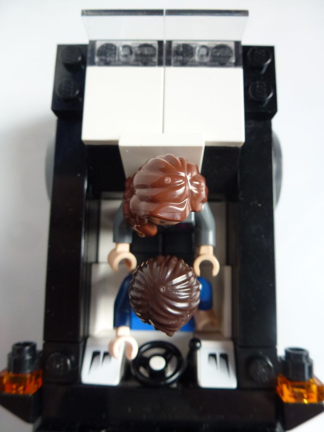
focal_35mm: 24
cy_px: 216
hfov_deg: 56.8
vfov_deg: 71.6
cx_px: 162
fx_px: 300
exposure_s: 1/60
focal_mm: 4.3
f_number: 3.3
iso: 200
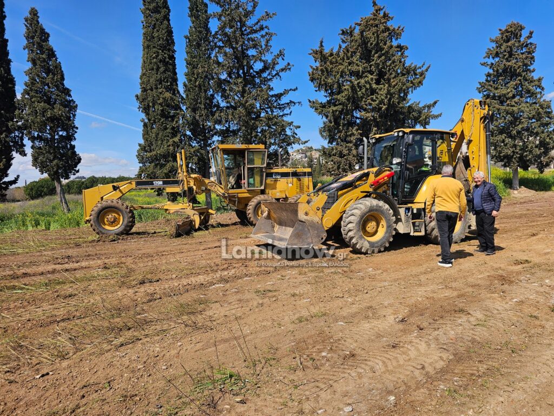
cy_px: 208
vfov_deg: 58.9
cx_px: 277
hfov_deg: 73.9
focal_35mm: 23
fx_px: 368
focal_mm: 6.3
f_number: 1.7
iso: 10
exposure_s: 1/809
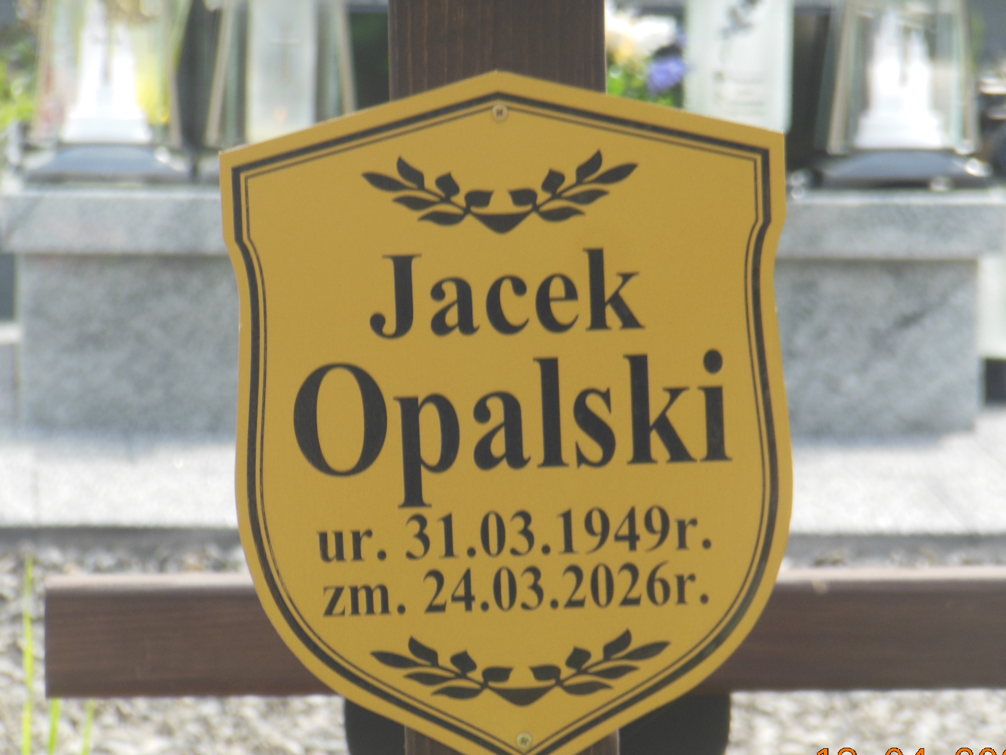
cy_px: 405
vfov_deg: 5.1
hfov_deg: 6.7
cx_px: 501
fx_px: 8544
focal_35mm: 294
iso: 125
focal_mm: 45
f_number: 5.8
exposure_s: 1/125
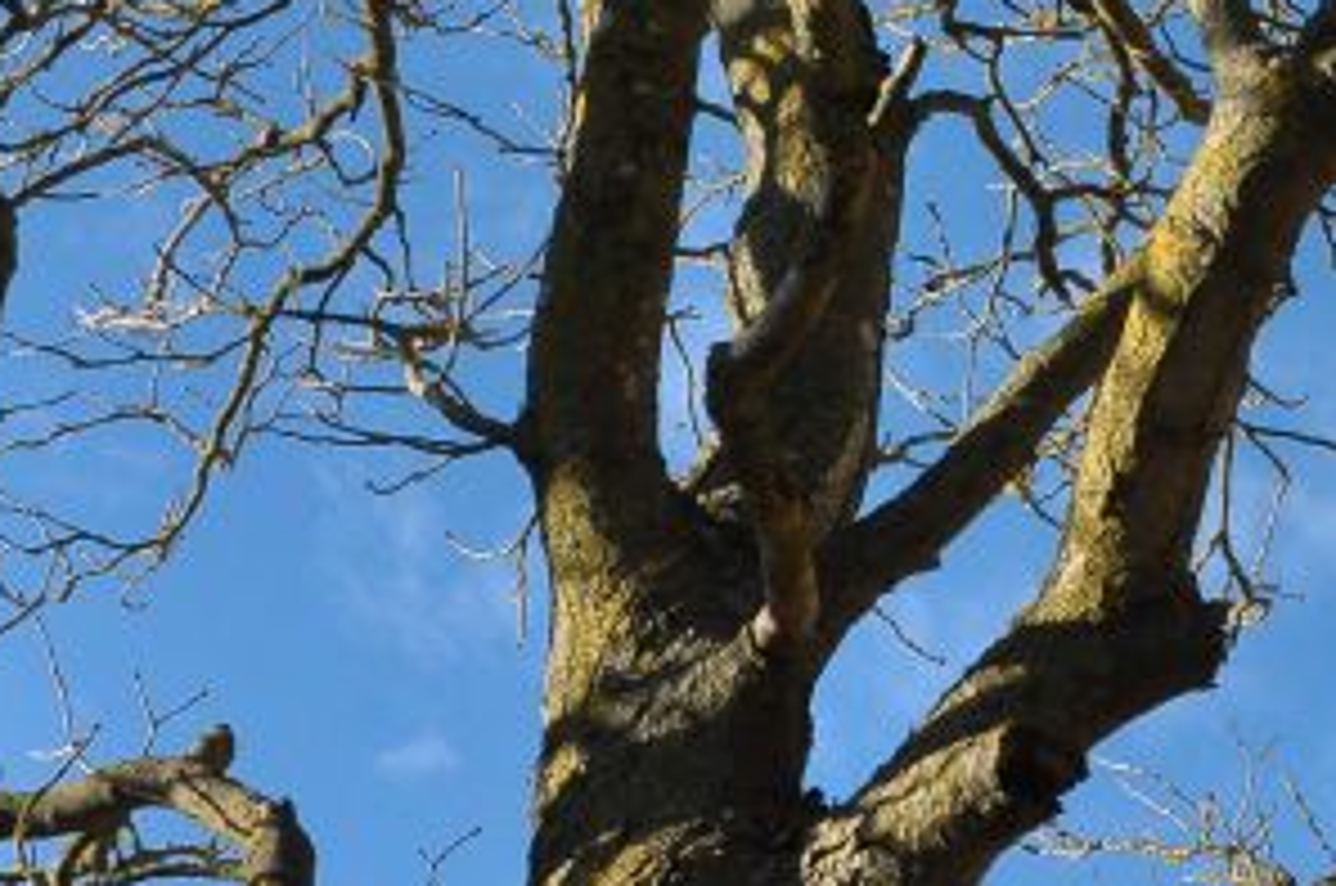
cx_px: 1309
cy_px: 117
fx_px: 3446
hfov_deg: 21.3
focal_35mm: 93
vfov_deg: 14.5
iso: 1000
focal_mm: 18
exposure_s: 1/500
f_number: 11
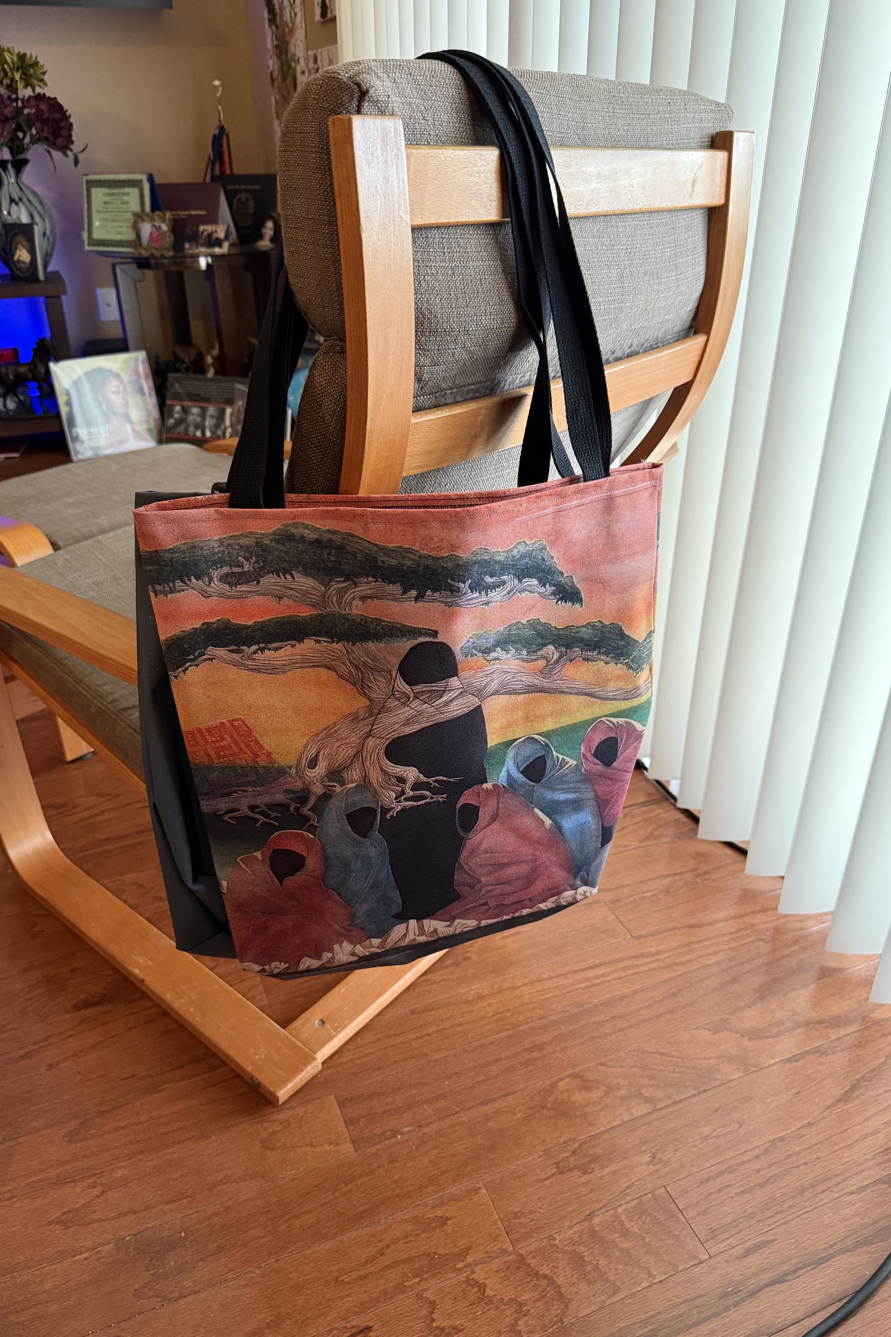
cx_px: 436
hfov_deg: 51.3
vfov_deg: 71.5
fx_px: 928
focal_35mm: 25
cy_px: 668
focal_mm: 6.76
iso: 320
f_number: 1.78
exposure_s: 1/60
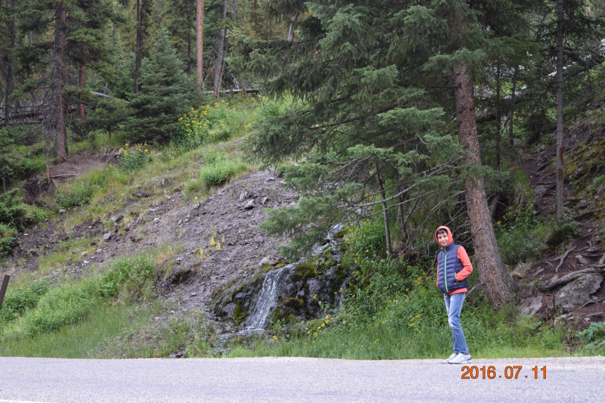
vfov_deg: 16.5
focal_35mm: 82
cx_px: 302
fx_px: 1386
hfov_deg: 24.6
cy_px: 202
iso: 400
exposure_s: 1/125
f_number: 5.6
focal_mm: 55
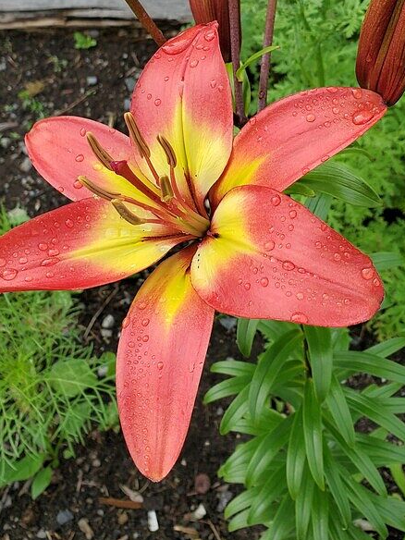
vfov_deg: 48.0
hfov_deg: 37.7
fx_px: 593
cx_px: 191
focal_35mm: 38
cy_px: 171
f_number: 2.4
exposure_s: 1/845
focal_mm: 4.3
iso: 50
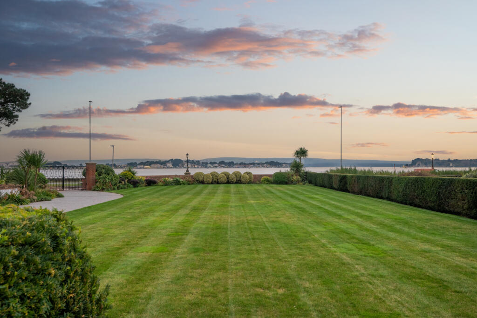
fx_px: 464
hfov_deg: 54.4
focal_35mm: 35
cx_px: 238
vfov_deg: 37.9
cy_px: 159
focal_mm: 35
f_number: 13
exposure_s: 1/2
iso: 800
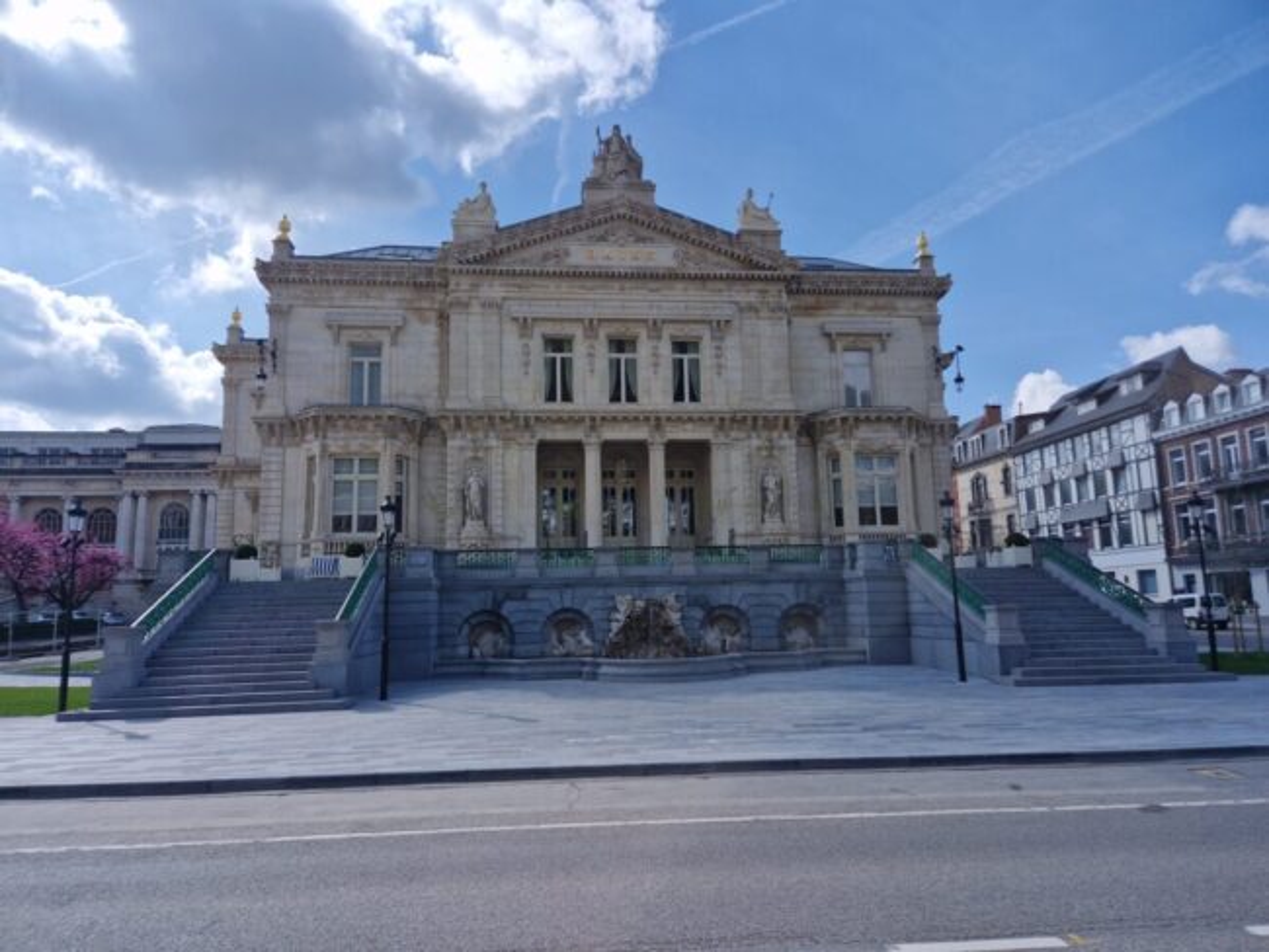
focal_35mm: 23
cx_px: 634
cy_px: 476
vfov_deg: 58.9
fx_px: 843
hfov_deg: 73.9
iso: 50
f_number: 1.8
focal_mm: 5.4
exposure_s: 1/2500
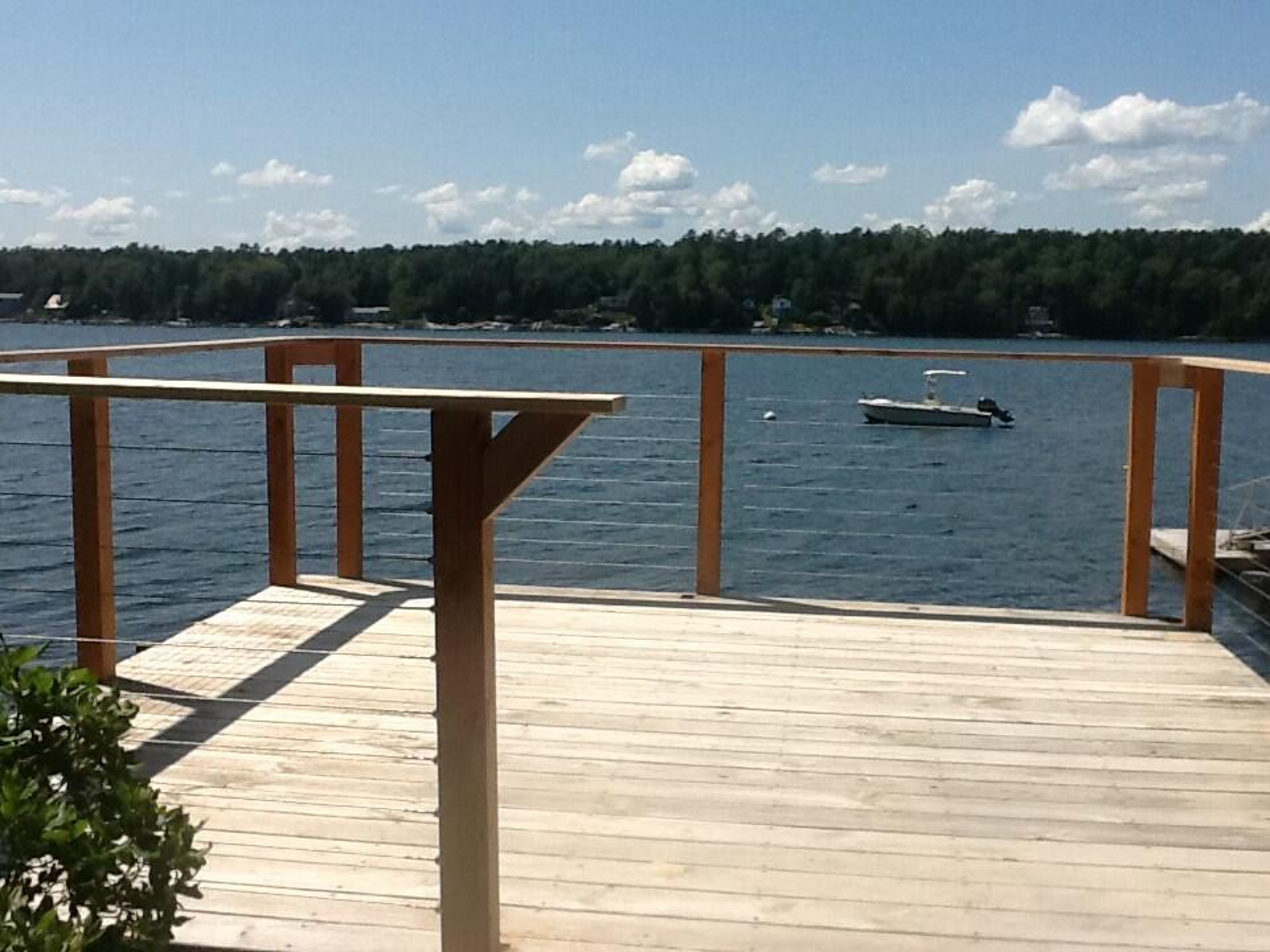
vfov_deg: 32.9
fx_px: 1614
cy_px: 476
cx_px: 635
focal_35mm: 44
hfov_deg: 42.9
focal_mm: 2.03
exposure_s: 1/2976
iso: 40
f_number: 2.4
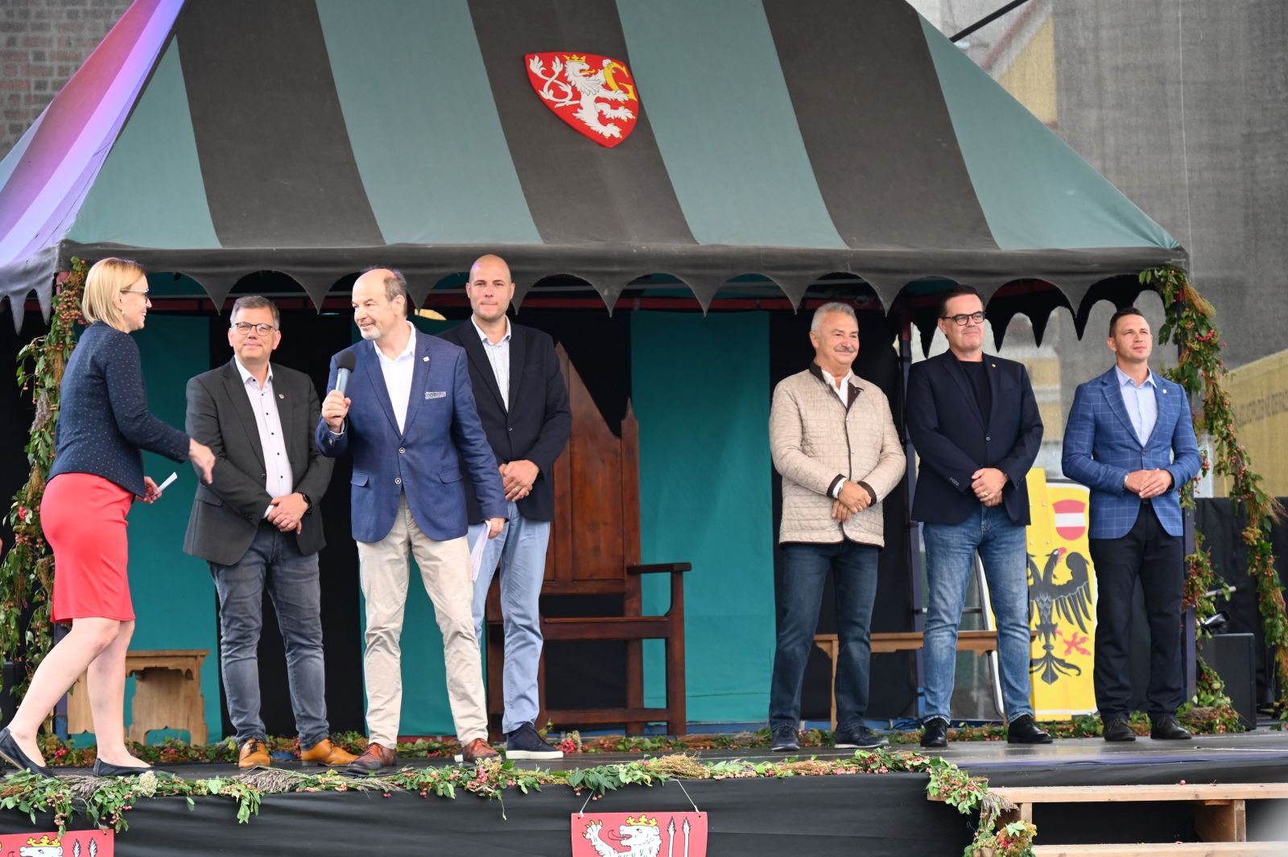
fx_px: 5364
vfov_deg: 9.1
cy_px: 428
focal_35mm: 150
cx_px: 644
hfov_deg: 13.7
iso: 1000
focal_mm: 150
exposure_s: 1/160
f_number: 6.3
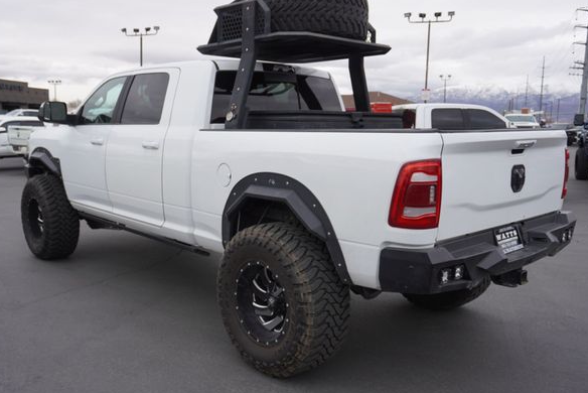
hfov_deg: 55.0
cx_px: 279
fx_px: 565
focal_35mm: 35
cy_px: 194
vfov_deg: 38.4
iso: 100
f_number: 4.5
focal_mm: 21
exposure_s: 1/80
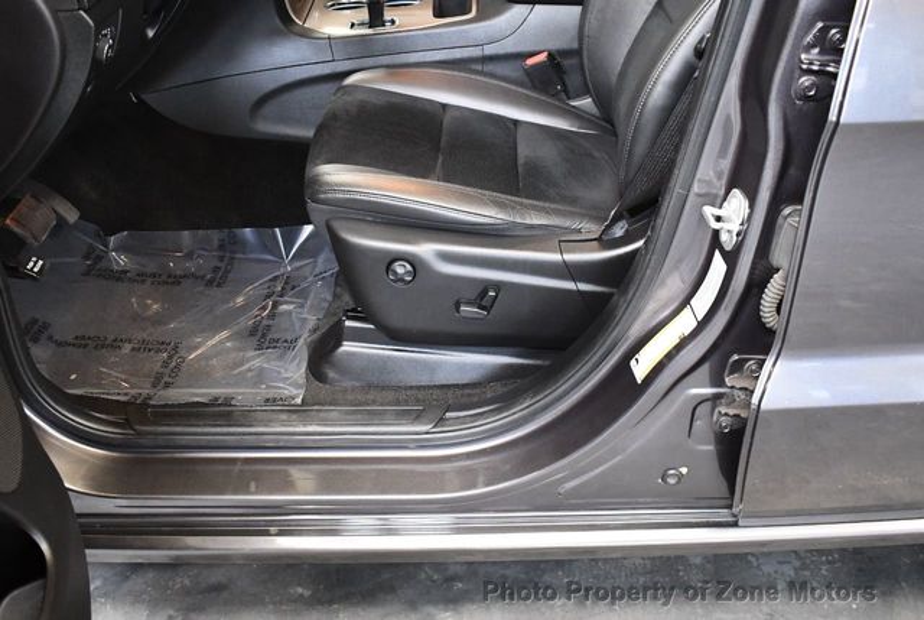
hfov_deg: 53.1
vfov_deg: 37.0
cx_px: 462
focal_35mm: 36
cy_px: 310
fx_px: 925
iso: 3200
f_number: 3.5
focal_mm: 18
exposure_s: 1/80
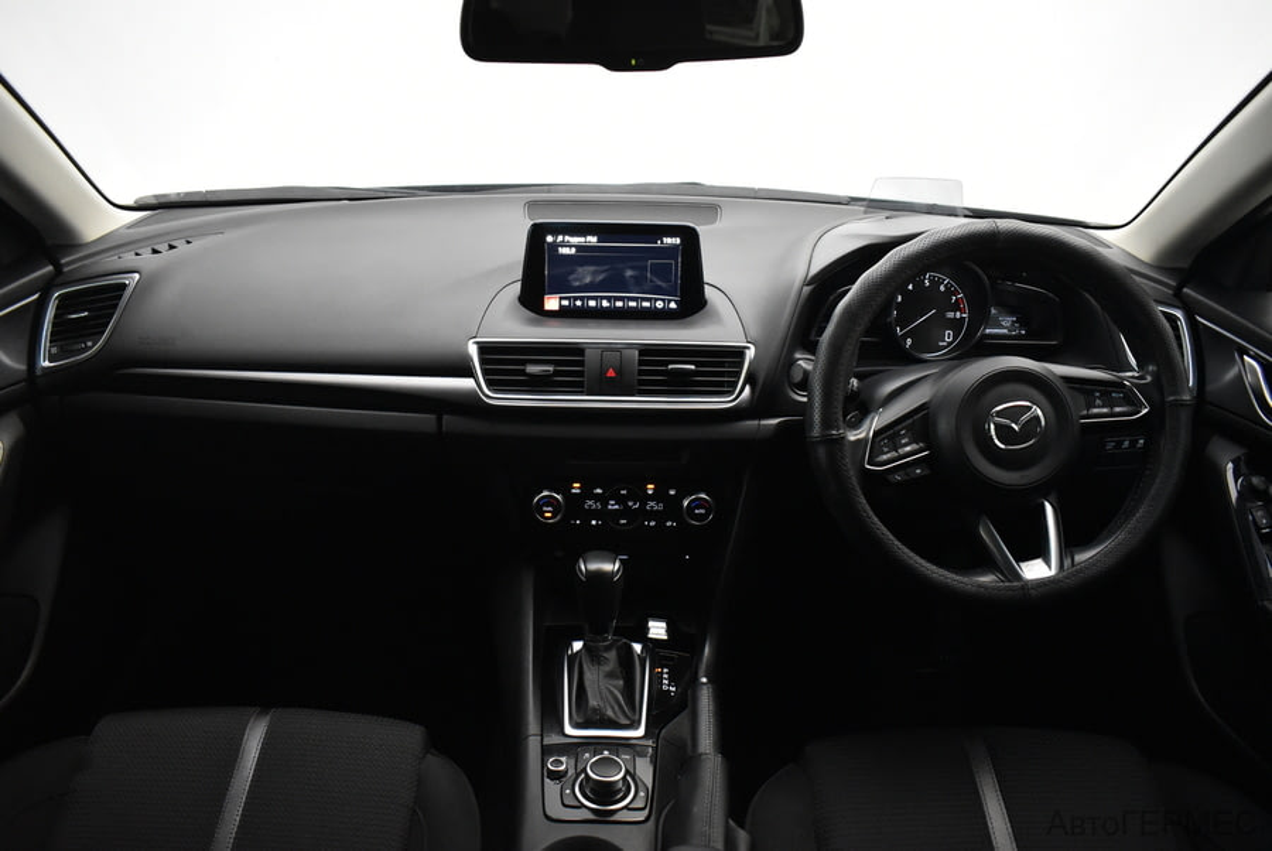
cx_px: 636
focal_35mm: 27
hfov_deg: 67.3
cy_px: 426
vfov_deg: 48.0
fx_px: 955
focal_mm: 18
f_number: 3.5
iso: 3200
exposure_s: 1/80
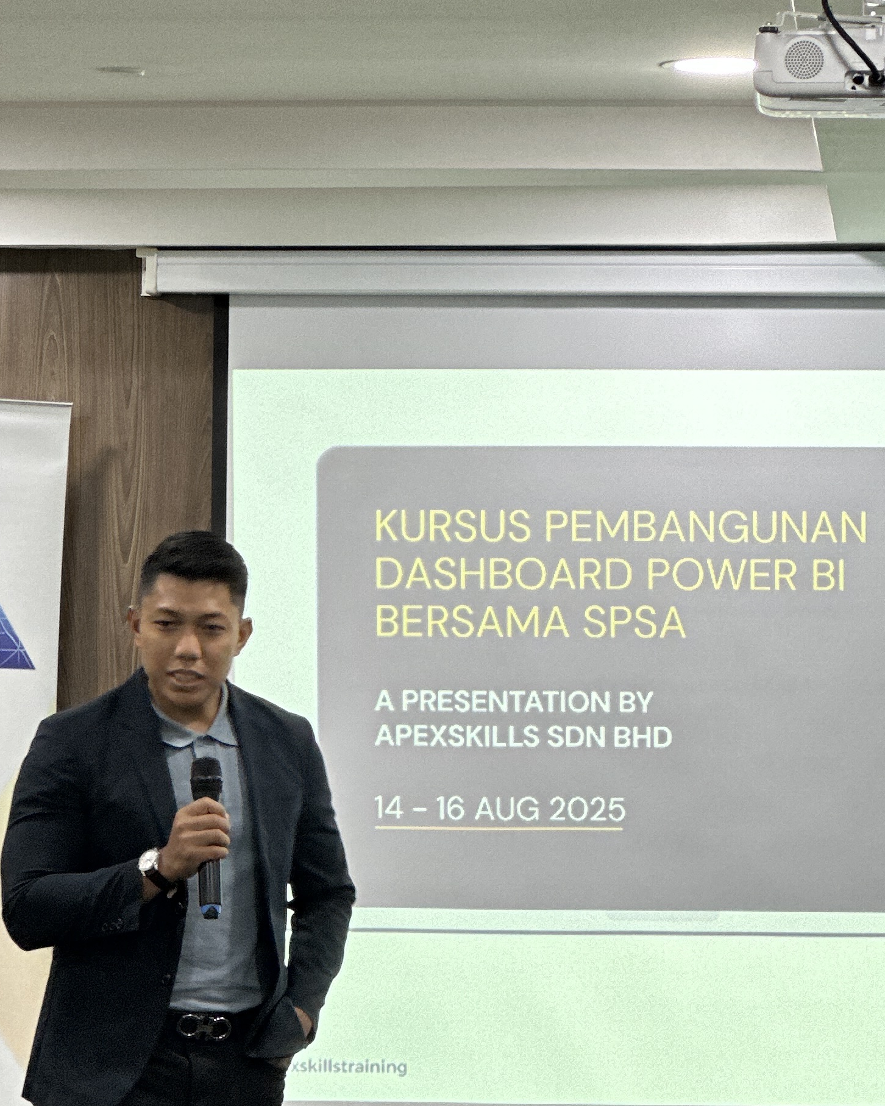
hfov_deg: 9.3
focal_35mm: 167
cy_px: 629
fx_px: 5468
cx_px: 454
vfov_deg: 11.6
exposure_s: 1/33
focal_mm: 9
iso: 125
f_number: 2.8
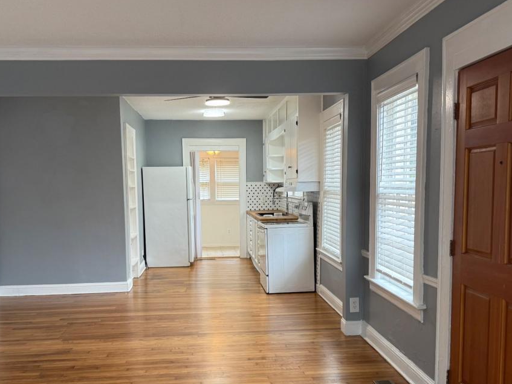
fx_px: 503
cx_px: 241
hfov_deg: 53.9
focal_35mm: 34
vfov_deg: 41.5
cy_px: 236
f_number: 1.78
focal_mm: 6.76
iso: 160
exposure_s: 1/60
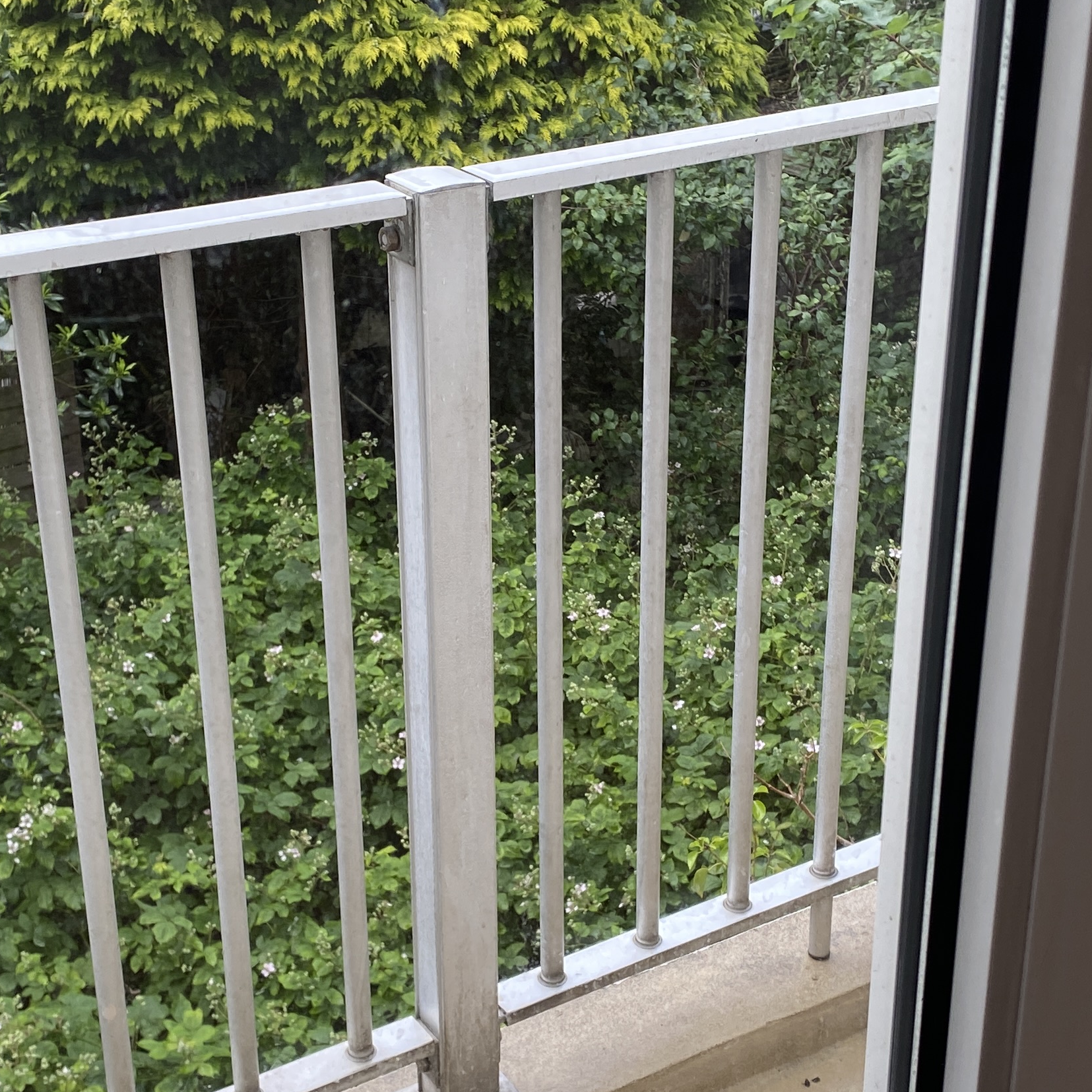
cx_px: 553
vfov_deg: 30.5
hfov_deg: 30.6
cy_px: 622
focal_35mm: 56
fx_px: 1999
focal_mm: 4.25
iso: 32
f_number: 1.8
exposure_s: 1/342
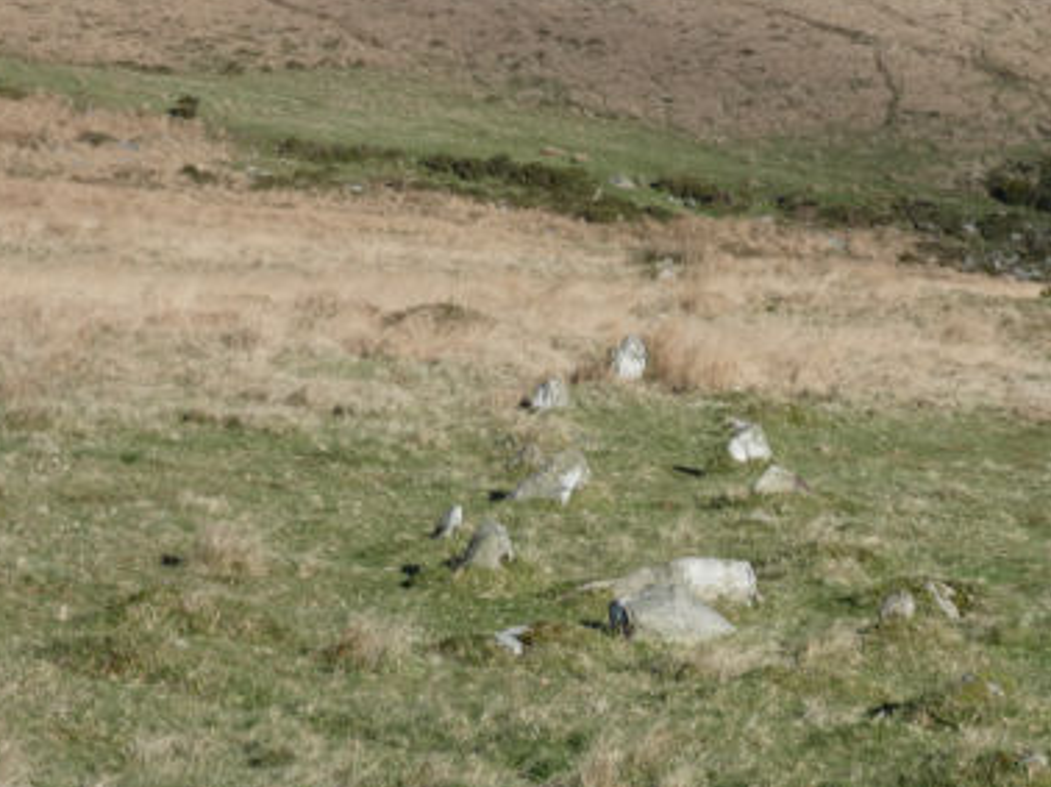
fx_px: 4915
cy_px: 431
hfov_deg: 12.2
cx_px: 639
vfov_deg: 9.2
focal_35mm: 162
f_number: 4.9
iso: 80
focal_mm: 18.3
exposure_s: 1/500
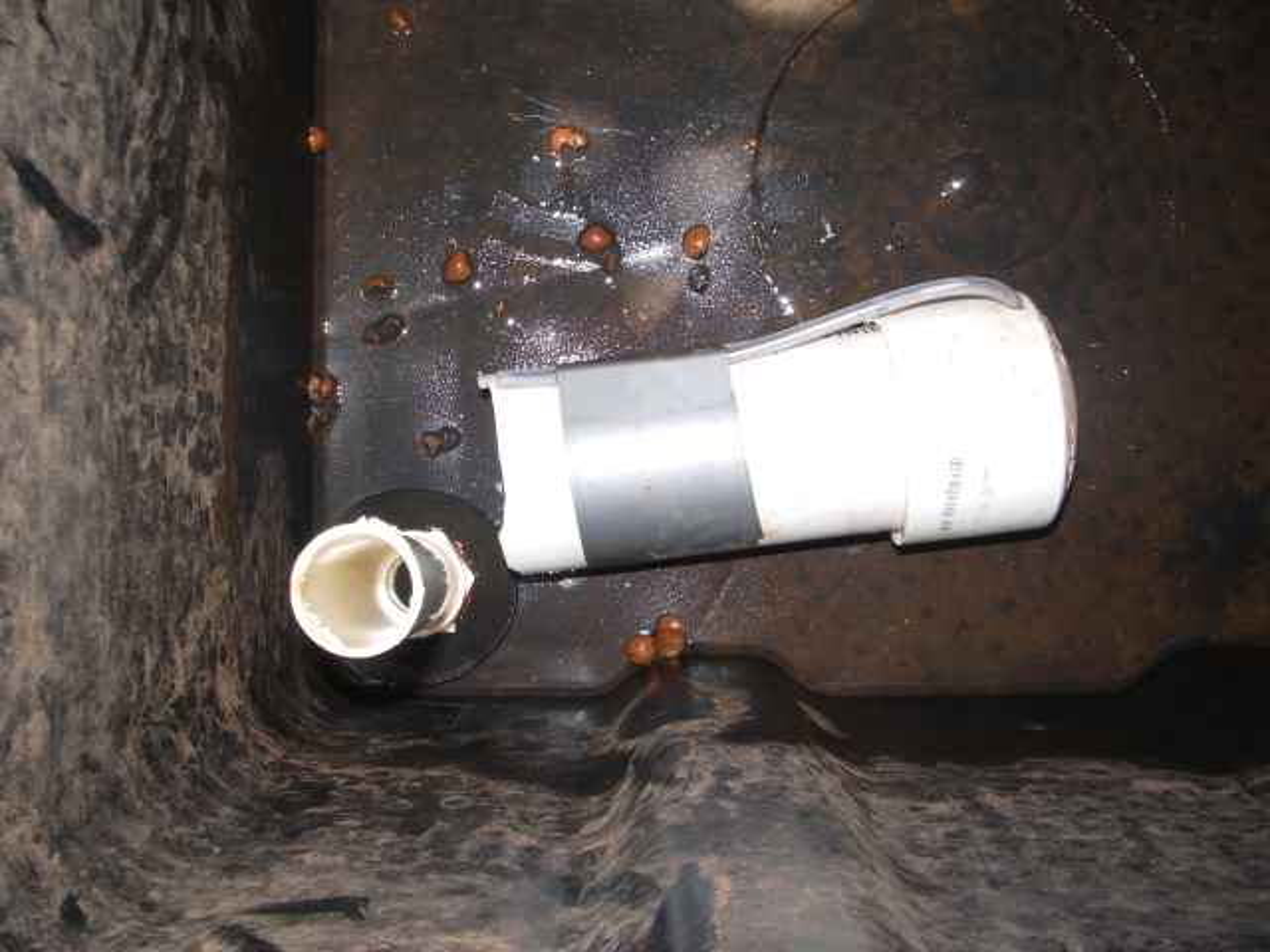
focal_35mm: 35
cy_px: 476
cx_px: 635
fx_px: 1284
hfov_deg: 52.6
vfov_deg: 40.7
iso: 50
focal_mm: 5.8
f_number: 4.3
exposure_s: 1/40
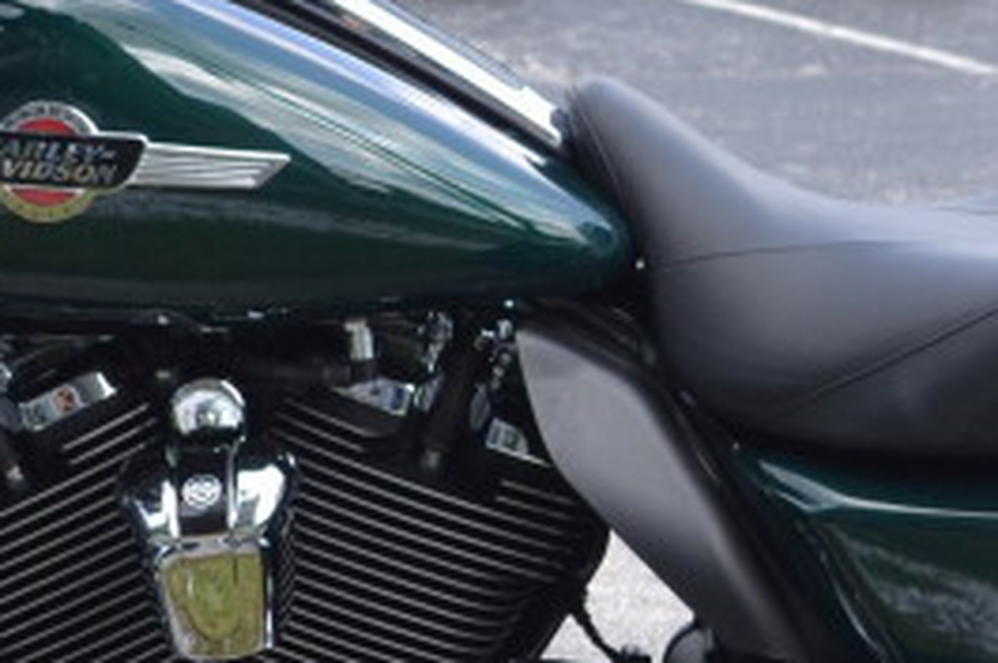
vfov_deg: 10.1
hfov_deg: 15.0
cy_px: 358
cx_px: 727
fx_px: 3766
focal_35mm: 136
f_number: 3.8
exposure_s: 1/250
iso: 100
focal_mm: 20
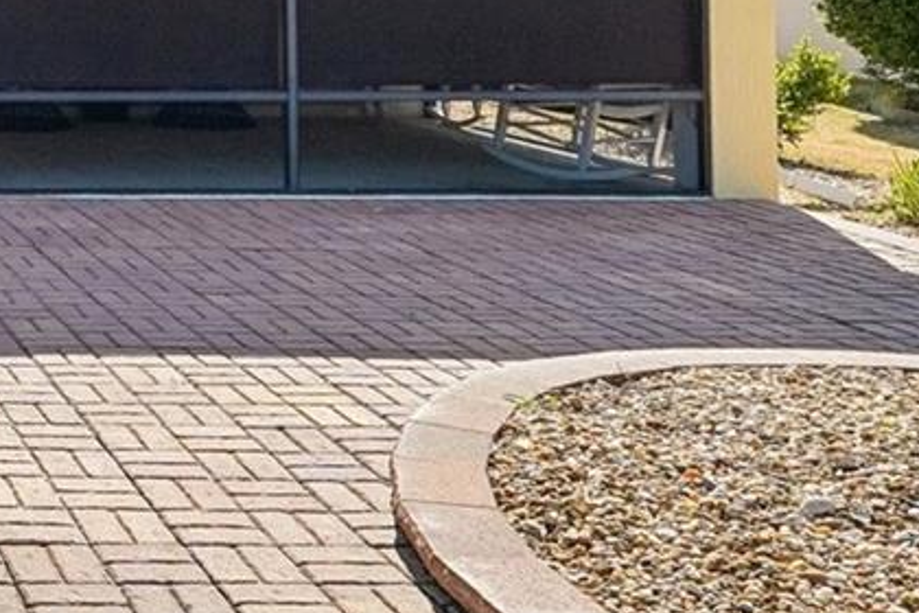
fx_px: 1557
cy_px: -85
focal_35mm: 61
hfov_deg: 25.8
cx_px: -405
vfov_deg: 21.0
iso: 400
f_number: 8
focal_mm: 16
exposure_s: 1/750
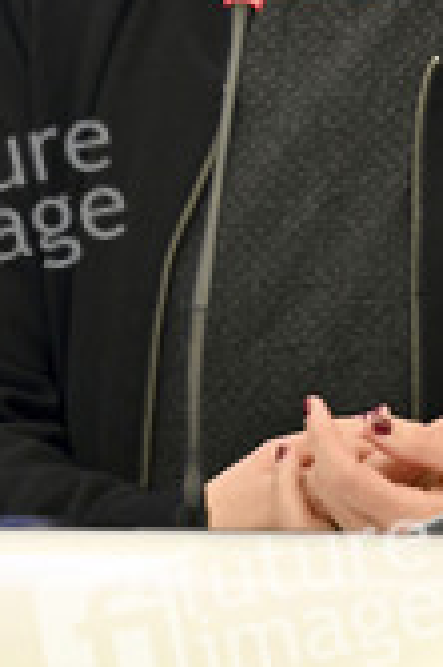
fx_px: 8175
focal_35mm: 442
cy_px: 16
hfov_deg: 3.1
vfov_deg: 4.7
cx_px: 355
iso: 640
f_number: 2.8
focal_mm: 185
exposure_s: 1/160
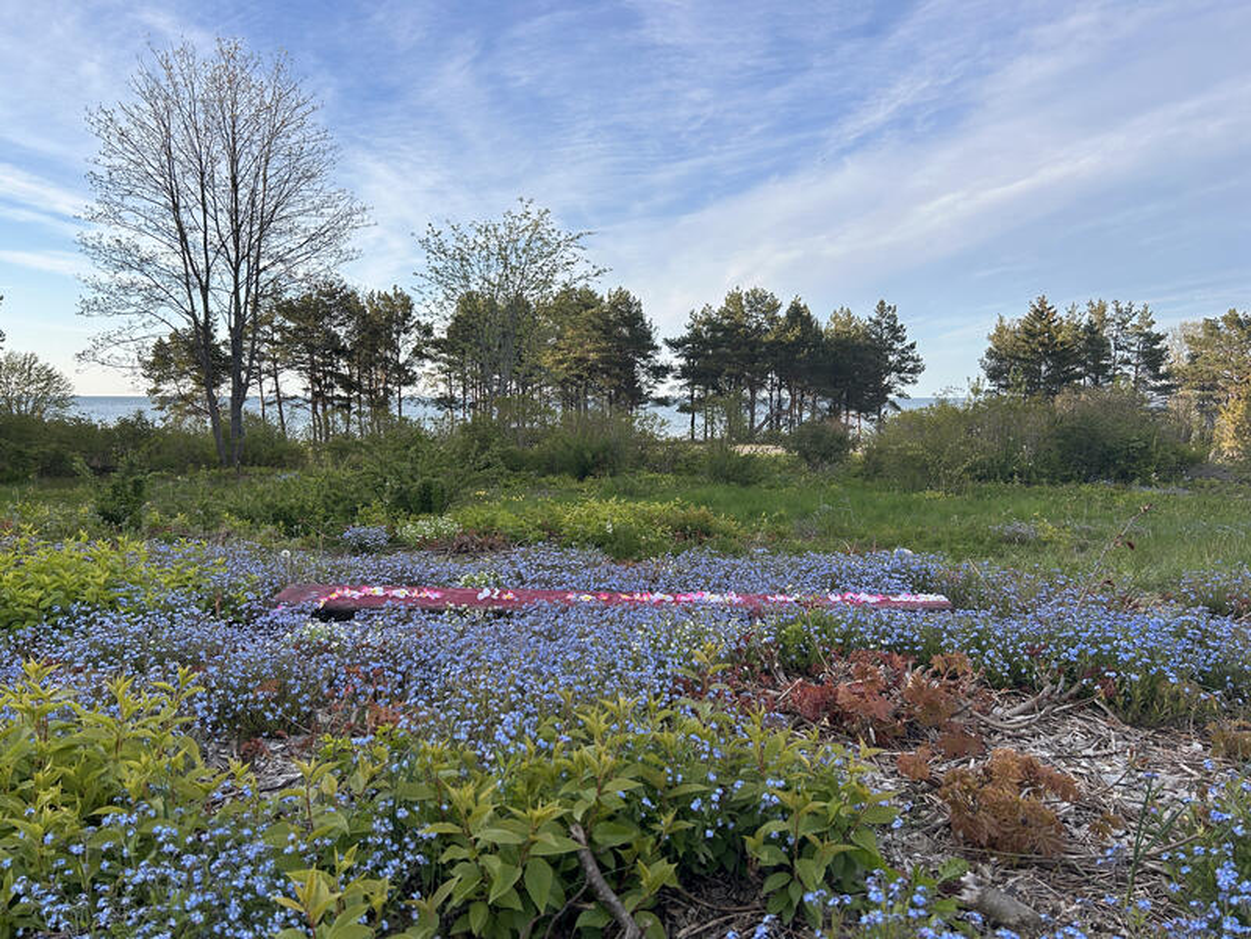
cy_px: 470
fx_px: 940
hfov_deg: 67.3
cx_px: 626
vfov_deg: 53.1
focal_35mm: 26
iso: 50
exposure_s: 1/1934
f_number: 1.5
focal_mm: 5.7
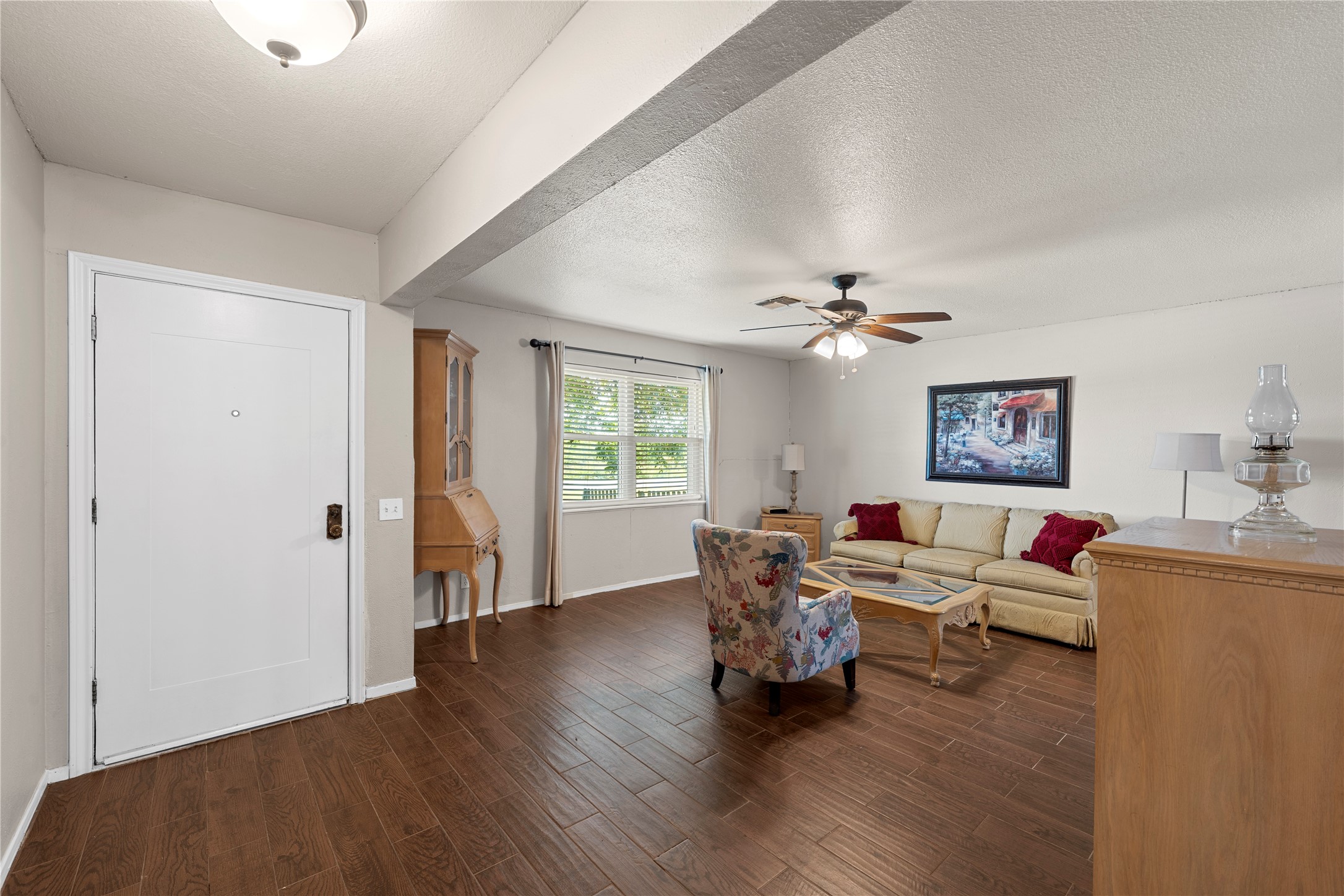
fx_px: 560
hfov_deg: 100.4
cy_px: 448
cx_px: 672
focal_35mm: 15
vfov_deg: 77.3
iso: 250
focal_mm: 15
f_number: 9
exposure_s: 3.2
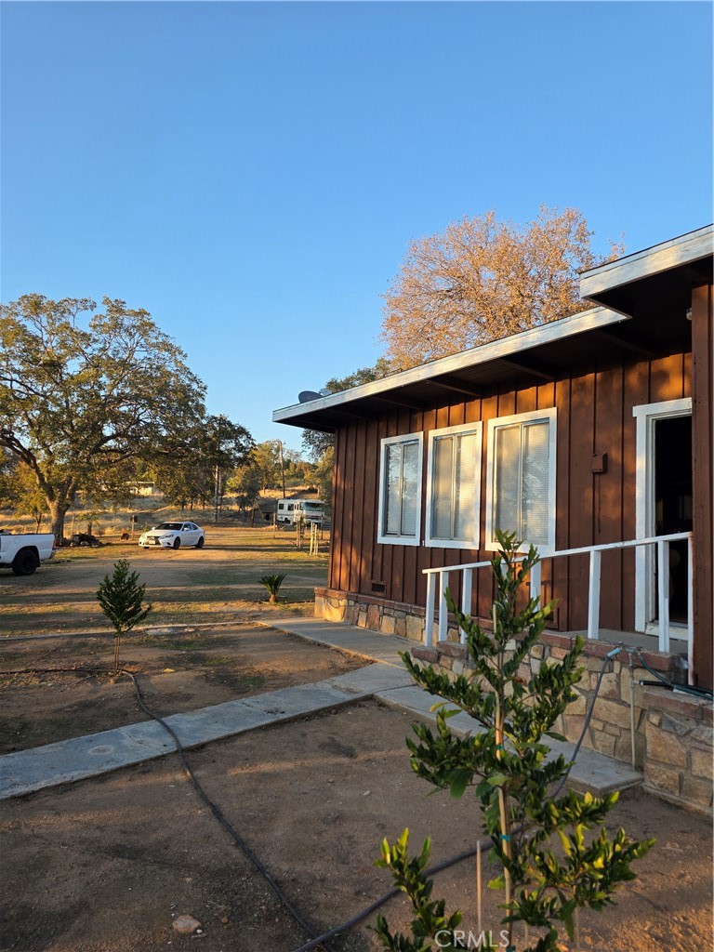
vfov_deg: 73.9
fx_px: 633
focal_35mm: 23
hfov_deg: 58.9
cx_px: 357
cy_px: 476
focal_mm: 6.3
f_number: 1.7
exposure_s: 1/180
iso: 16
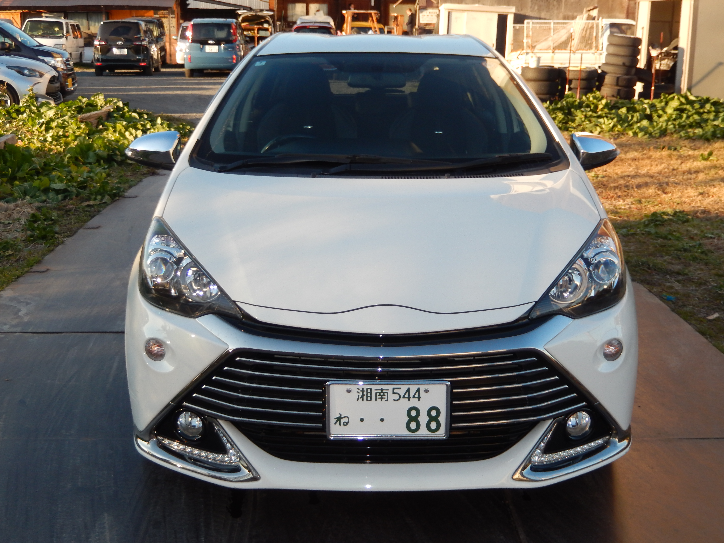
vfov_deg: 32.2
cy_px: 272
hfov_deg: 42.1
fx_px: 941
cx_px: 362
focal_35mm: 45
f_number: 4.3
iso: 125
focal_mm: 8.1
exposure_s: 1/200
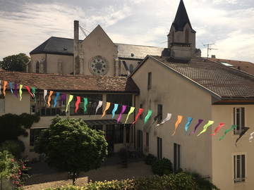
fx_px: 213
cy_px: 95
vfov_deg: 48.2
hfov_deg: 61.7
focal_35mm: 29
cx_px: 127
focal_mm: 4.15
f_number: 2.2
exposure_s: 1/4950
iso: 40
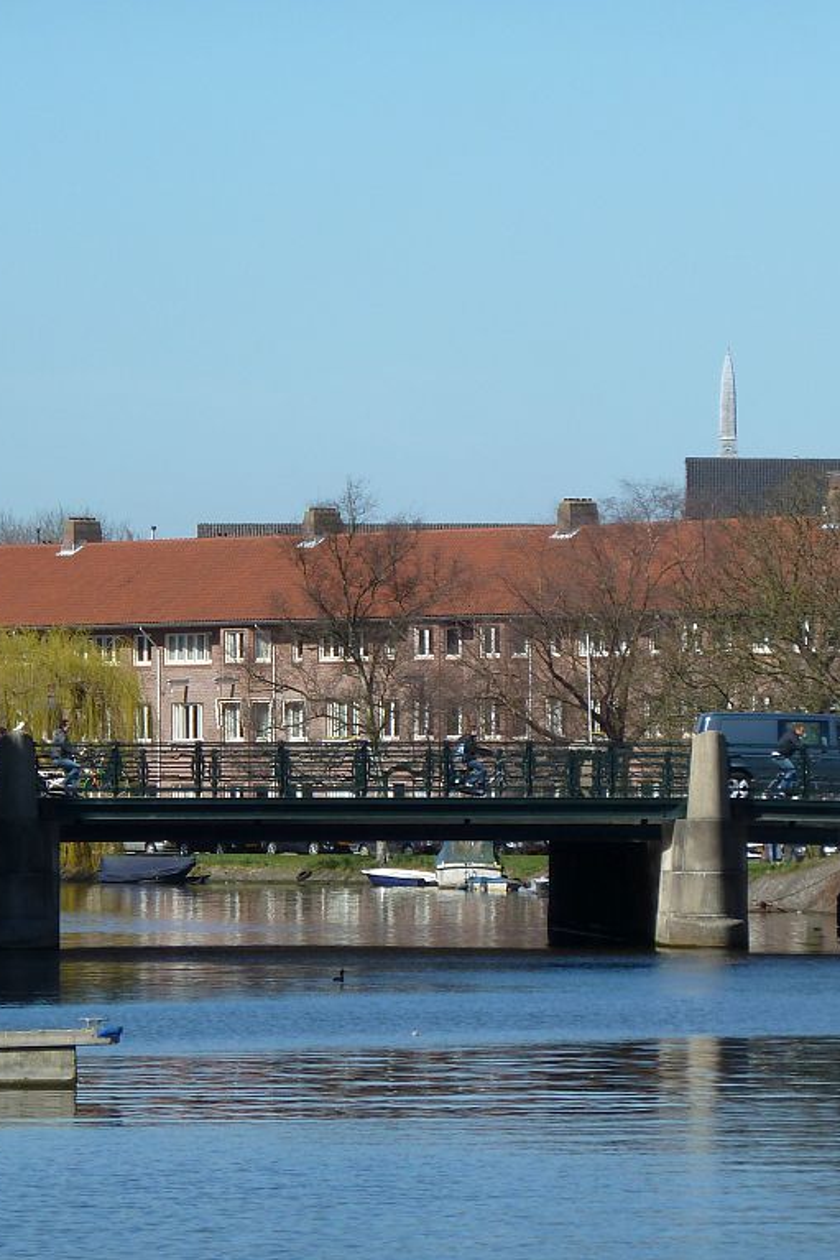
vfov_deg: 7.1
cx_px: 370
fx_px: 10215
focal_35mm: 292
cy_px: 630
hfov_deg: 4.7
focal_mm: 34.4
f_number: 4.6
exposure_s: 1/500
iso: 80
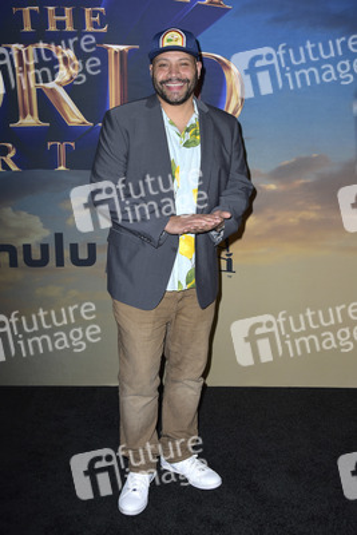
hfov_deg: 30.5
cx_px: 178
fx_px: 654
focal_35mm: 44
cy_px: 268
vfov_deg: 44.5
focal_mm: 44
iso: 320
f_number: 6.3
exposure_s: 1/250
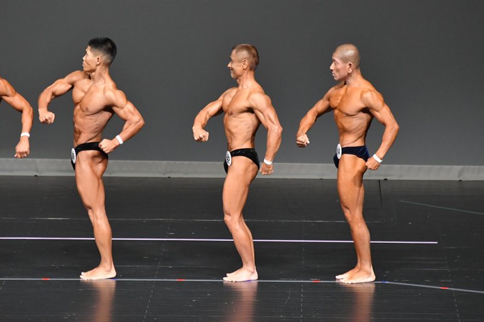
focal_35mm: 317
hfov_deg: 6.5
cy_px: 161
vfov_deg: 4.3
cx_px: 242
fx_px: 4261
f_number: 5.6
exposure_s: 1/400
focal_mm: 210
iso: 5000
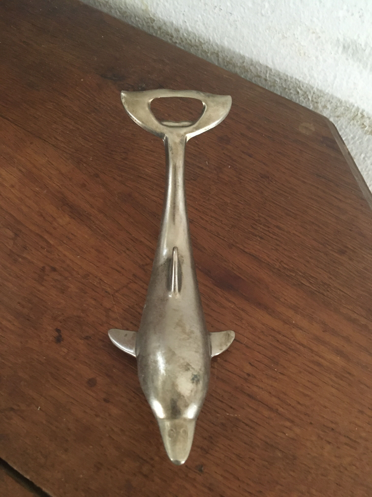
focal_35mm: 29
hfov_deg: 48.2
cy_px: 248
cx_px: 186
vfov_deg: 61.7
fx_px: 416
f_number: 2.2
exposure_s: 1/17
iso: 250
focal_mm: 4.15
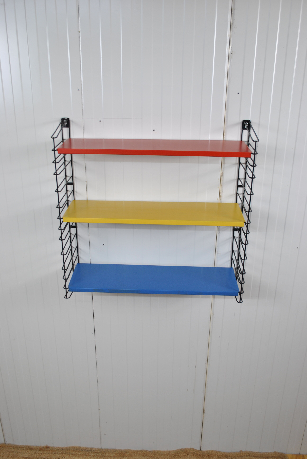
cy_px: 230
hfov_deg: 40.1
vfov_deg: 57.2
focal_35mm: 33
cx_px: 154
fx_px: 421
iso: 200
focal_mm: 22
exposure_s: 1/25
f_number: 4.5
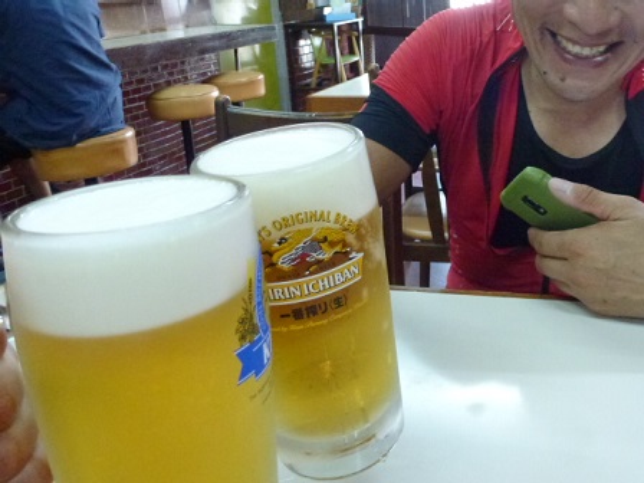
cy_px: 242
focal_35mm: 24
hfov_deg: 71.6
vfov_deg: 56.8
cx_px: 322
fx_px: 446
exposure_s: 1/15
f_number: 3.3
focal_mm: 4.3
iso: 640
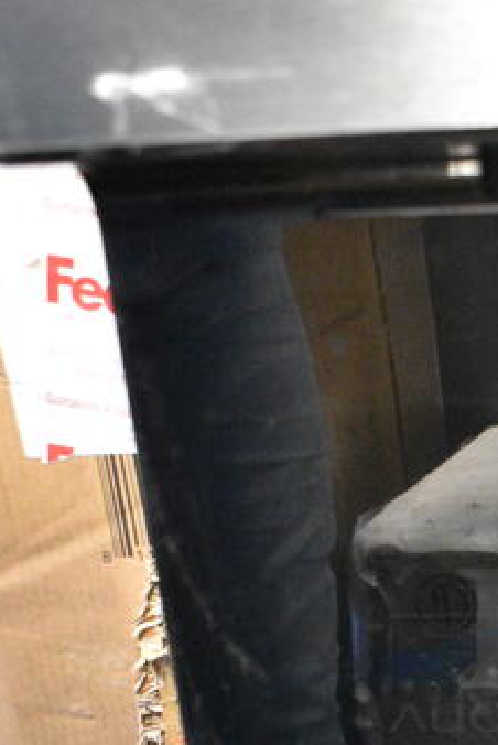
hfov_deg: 17.7
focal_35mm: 73
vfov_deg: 27.0
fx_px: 1512
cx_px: 621
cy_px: 625
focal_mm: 18
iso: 6400
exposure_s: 1/40
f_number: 3.5
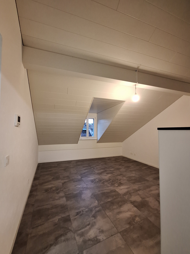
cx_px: 95
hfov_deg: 89.9
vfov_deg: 106.2
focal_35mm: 13
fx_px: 95
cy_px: 127
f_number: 2.2
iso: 500
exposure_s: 1/25
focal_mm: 1.74
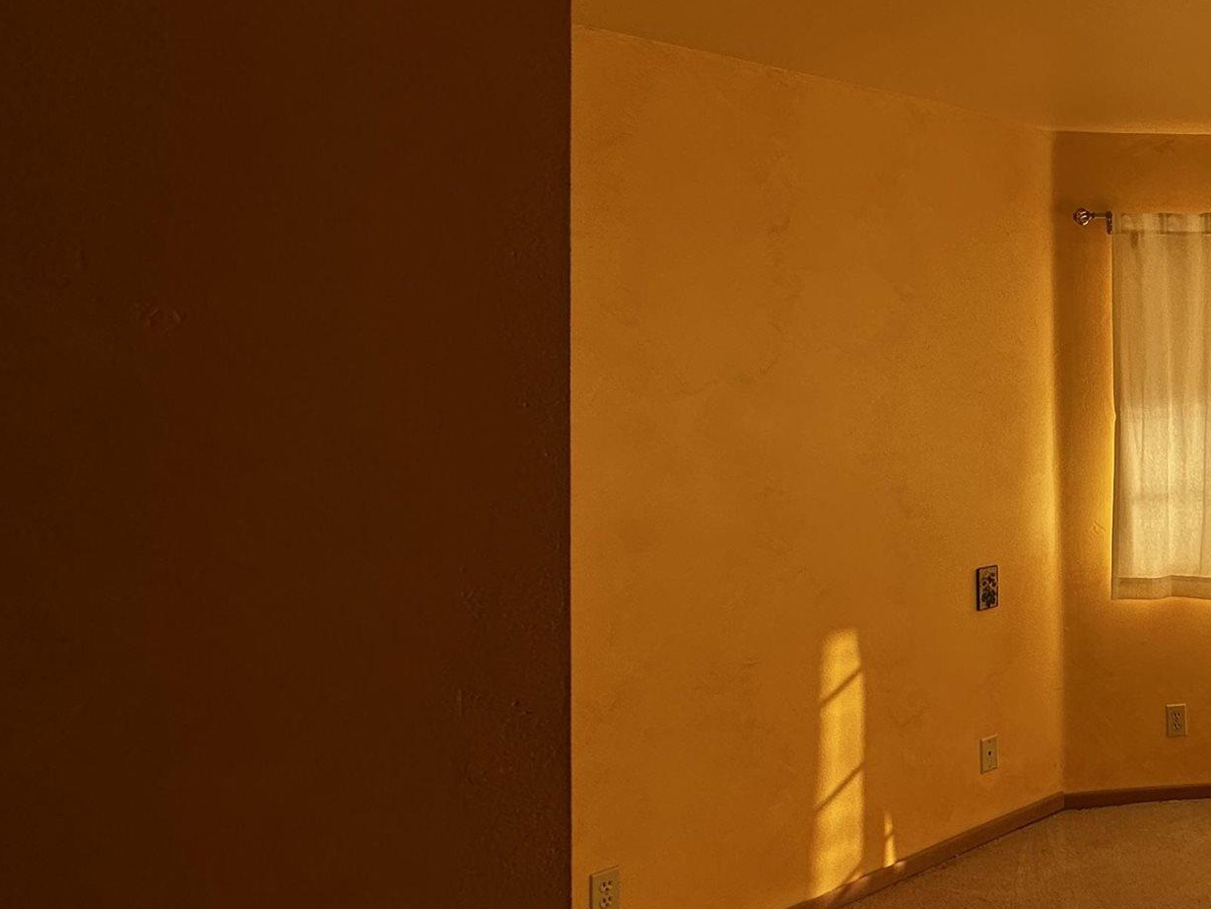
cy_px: 344
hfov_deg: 40.9
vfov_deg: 40.4
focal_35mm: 35
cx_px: 1365
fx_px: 1225
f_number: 2.2
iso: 40
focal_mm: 2.22
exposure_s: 1/292
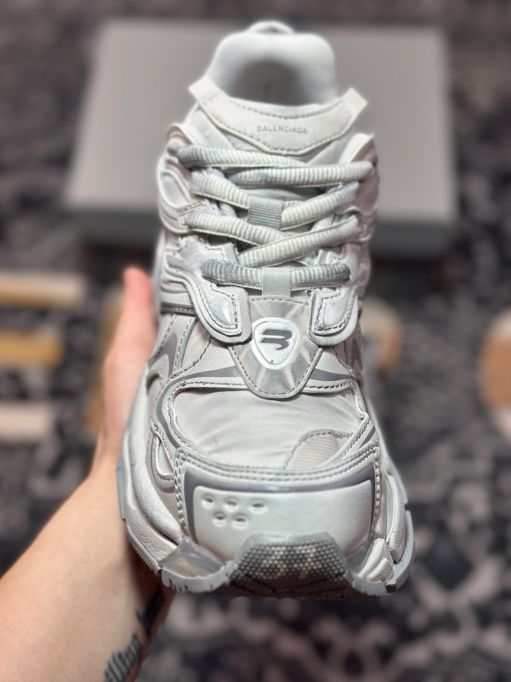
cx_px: 247
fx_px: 1004
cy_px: 322
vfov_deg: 37.5
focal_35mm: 51
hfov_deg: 28.6
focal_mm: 6.86
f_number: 1.78
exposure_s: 1/690
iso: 80
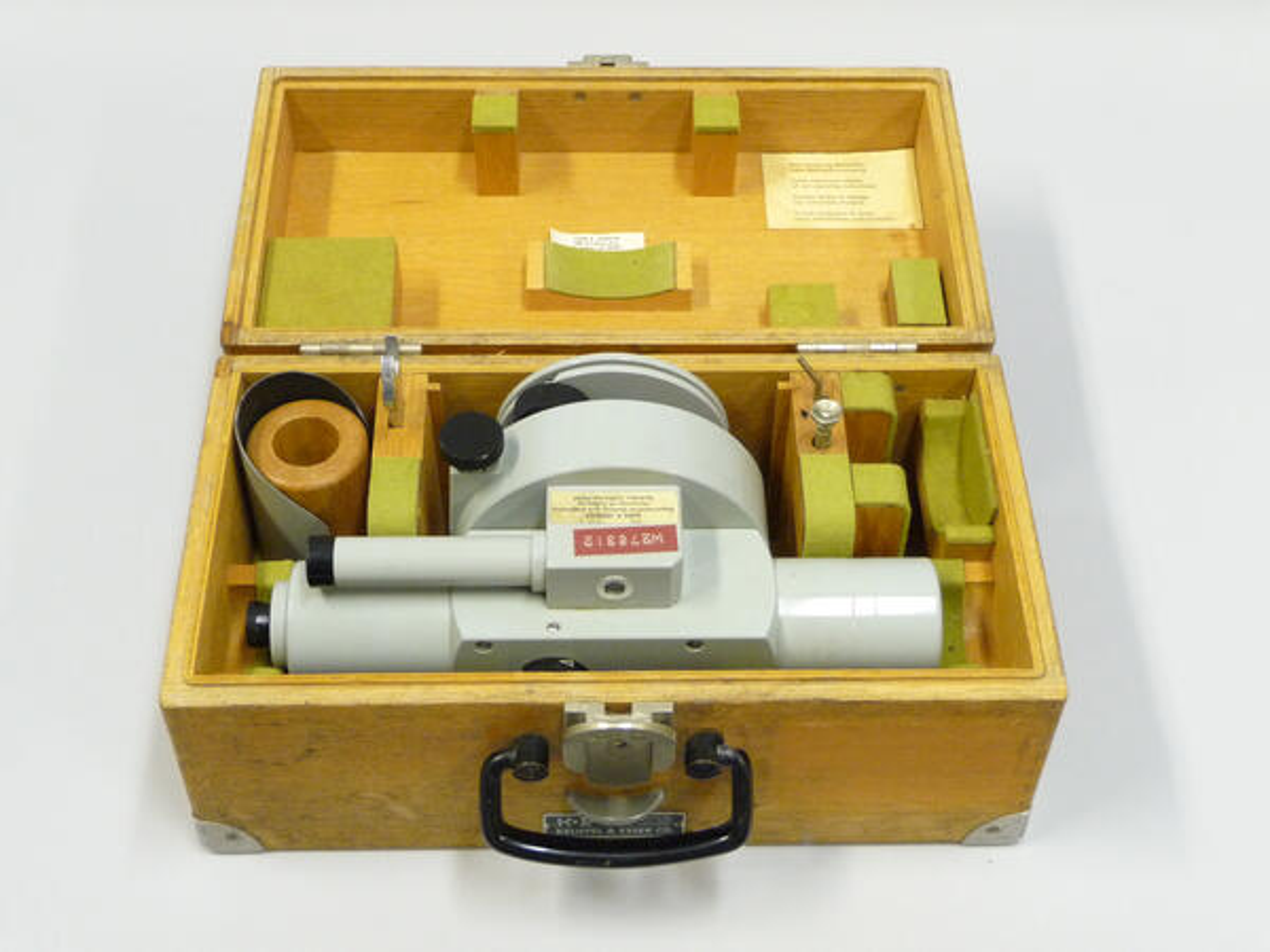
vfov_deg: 29.1
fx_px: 1834
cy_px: 476
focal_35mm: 50
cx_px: 635
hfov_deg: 38.2
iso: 400
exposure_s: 1/15
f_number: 4.2
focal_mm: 8.5
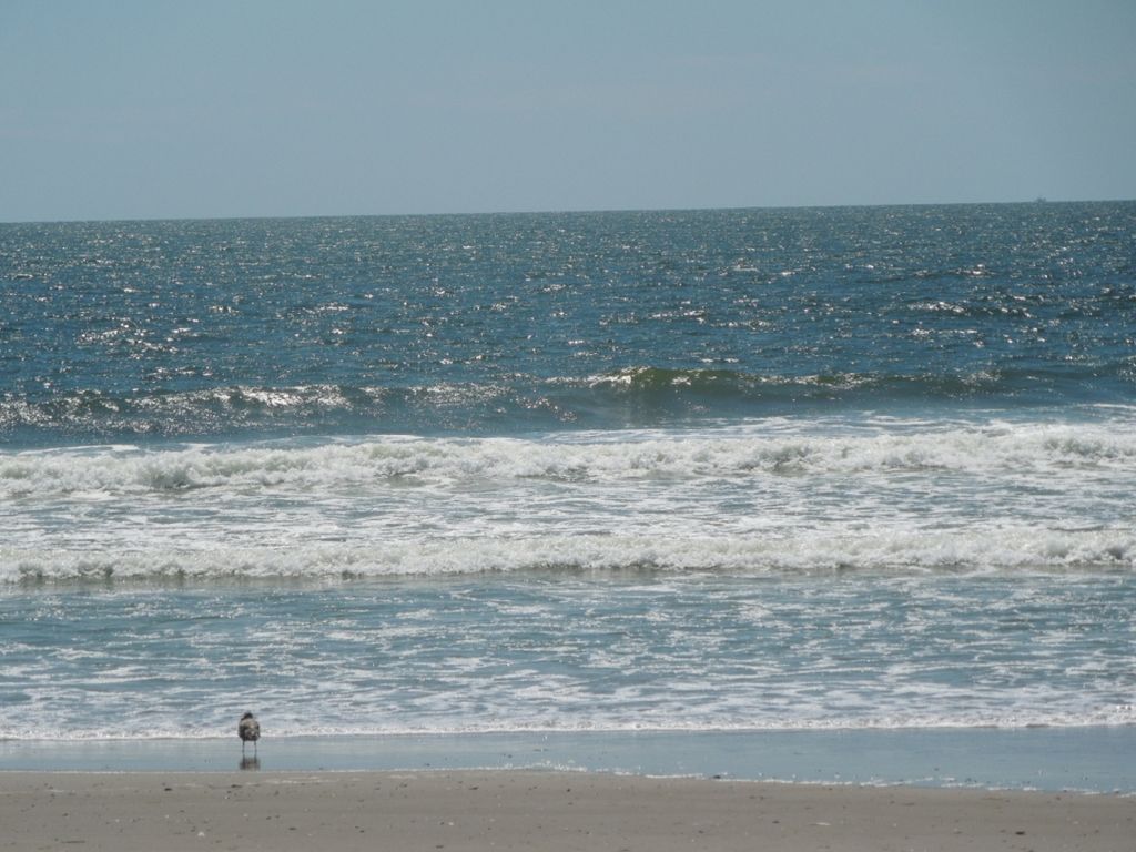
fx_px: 6268
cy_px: 426
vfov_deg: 7.8
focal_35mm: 191
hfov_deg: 10.4
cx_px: 568
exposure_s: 1/400
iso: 100
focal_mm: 34.4
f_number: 10
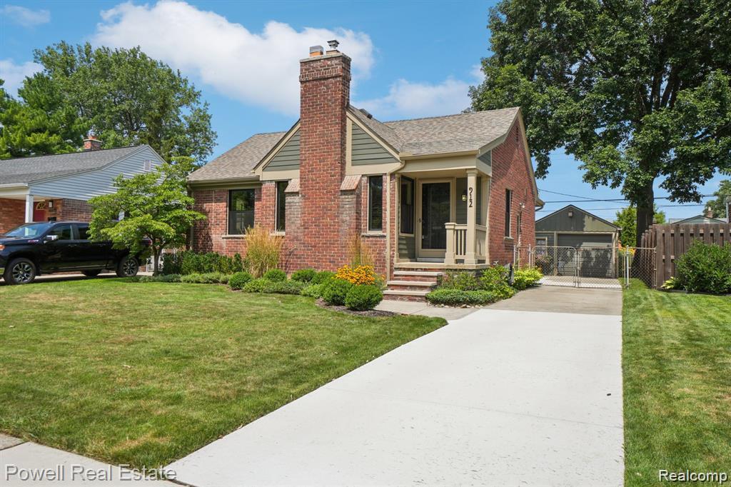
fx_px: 518
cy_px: 244
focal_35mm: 26
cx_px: 366
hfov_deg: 70.5
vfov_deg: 50.4
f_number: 8
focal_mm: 17
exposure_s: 1/350
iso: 100
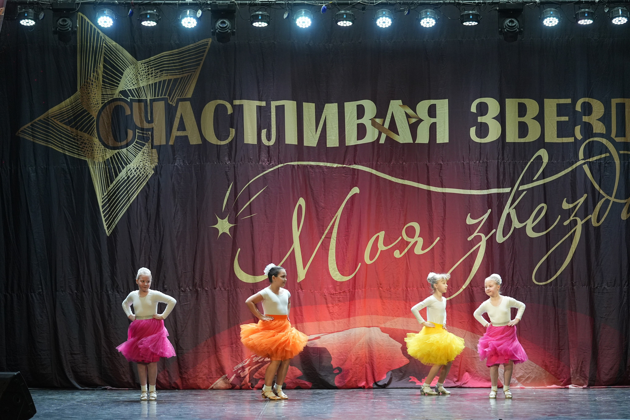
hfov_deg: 18.9
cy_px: 210
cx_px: 315
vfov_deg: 12.7
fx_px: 1890
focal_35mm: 108
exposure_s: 1/400
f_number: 2.8
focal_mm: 108
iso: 2500
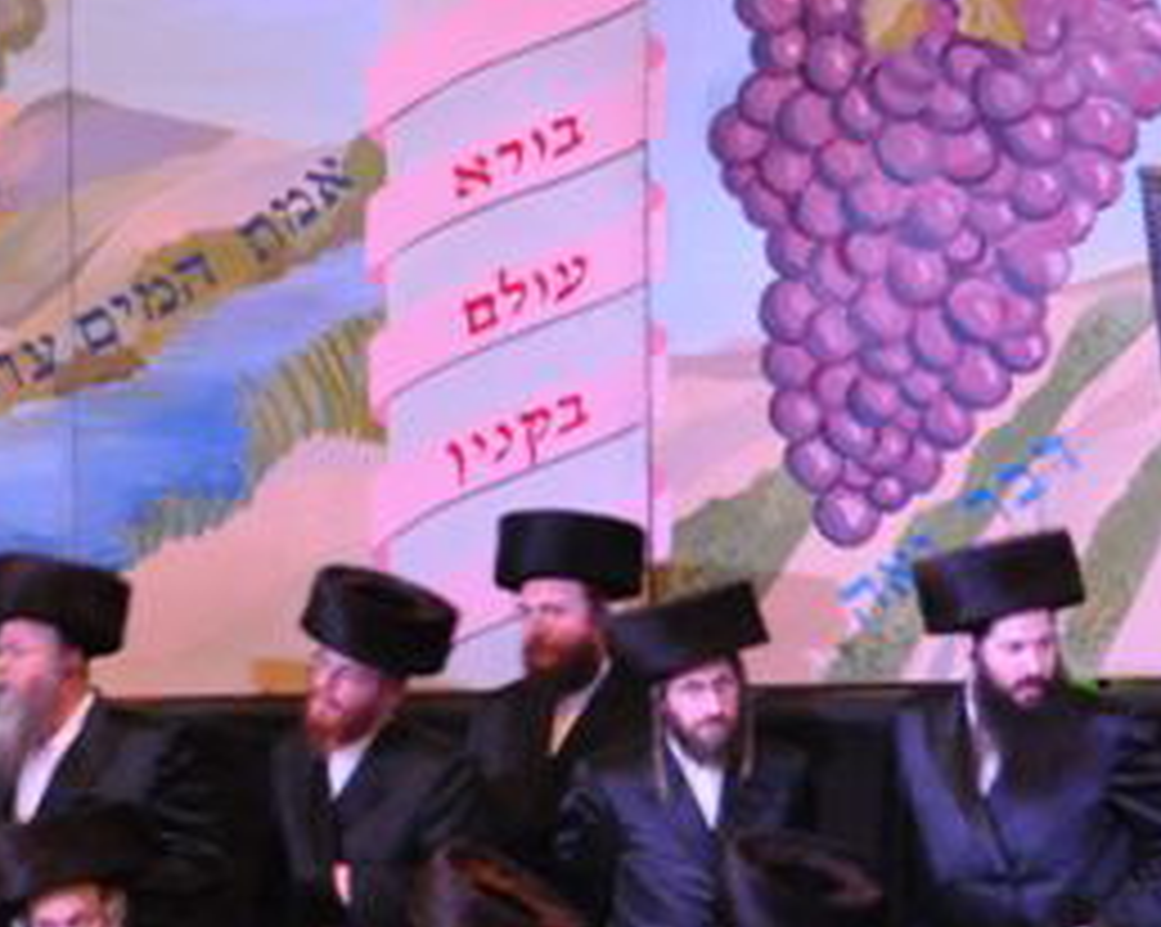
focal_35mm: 244
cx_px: -558
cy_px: 470
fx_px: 8378
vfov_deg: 6.3
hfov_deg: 7.8
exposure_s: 1/30
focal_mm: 56
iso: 3200
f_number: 5
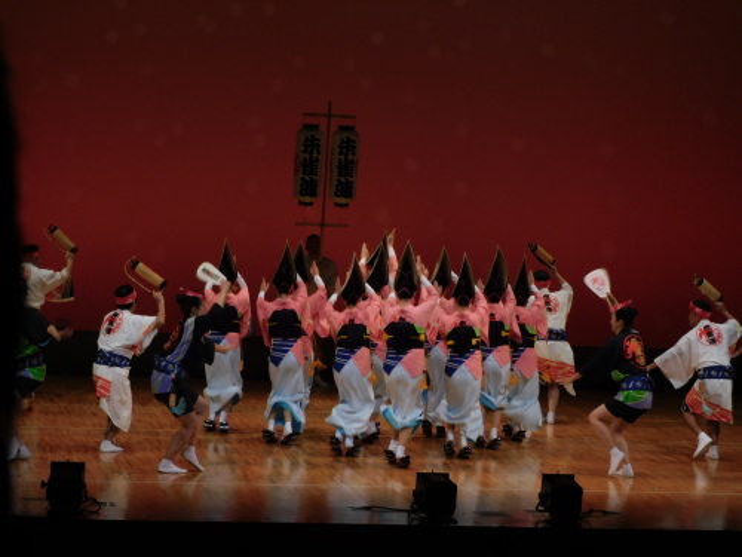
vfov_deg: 12.9
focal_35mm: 115
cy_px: 278
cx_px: 371
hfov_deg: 17.1
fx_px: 2465
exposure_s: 1/60
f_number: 5
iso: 125
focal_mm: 20.6
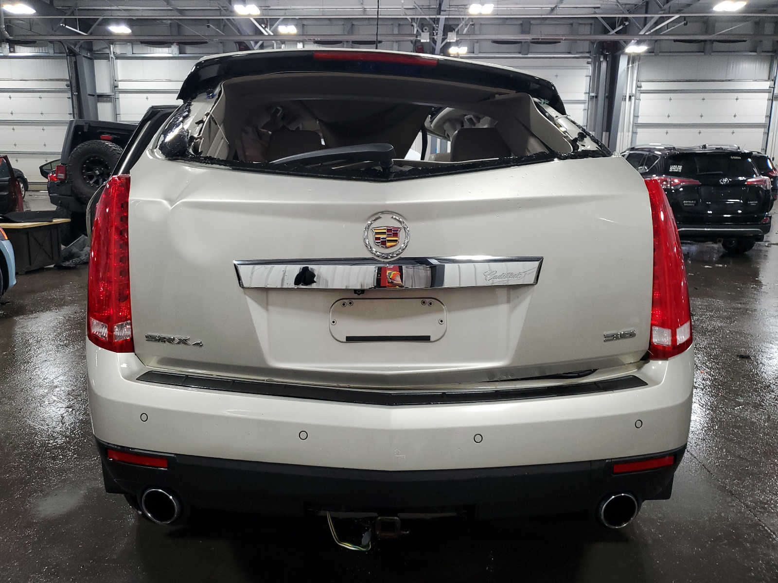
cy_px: 292
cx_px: 389
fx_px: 584
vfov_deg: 53.1
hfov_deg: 67.3
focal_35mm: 26
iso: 99
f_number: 1.5
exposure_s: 1/60.2
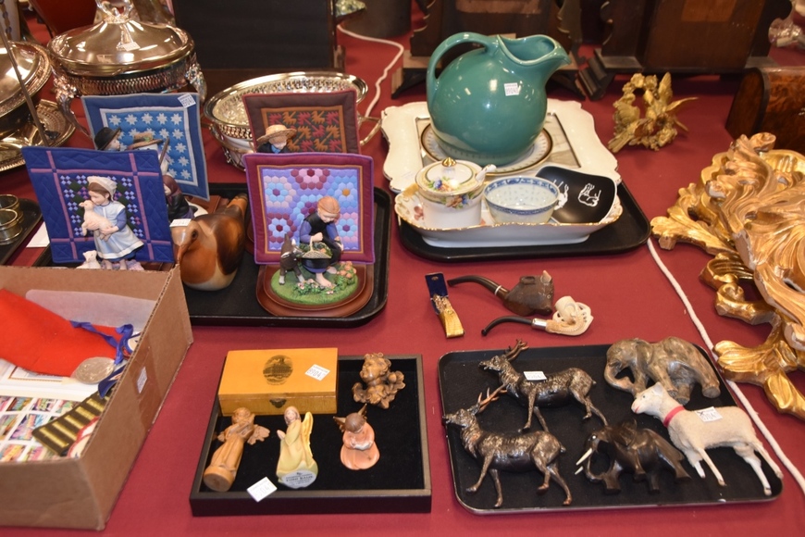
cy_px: 268
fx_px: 604
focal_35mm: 27
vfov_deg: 47.9
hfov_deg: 67.4
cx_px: 402
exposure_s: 1/60
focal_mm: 18
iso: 1400
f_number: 3.5
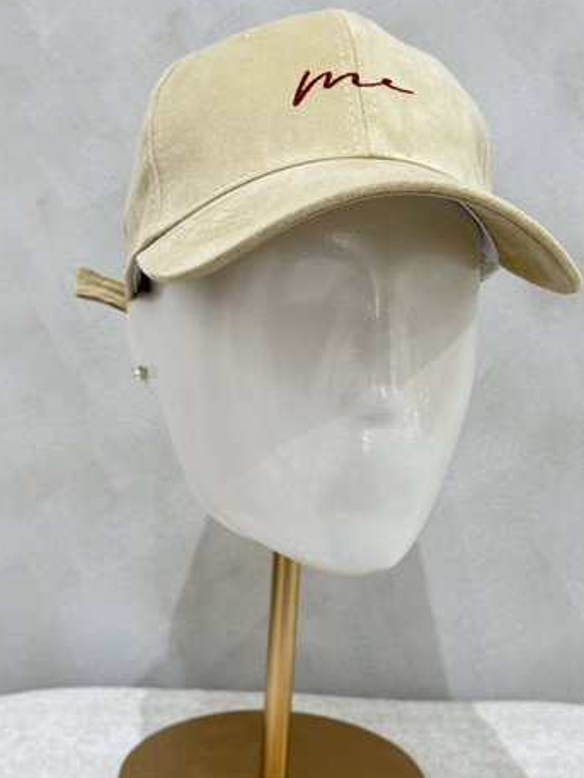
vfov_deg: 34.3
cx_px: 308
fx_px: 1259
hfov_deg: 26.1
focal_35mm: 56
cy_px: 406
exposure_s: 1/50
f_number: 1.78
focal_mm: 6.76
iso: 160
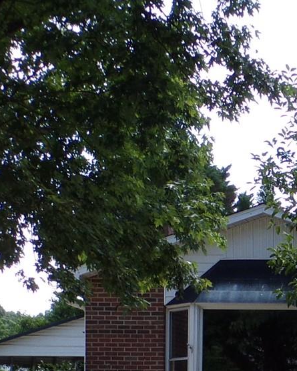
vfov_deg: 16.2
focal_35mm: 115
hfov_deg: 12.7
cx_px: 446
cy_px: 405
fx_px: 1263
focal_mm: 5.8
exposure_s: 1/200
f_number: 4.6
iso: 80
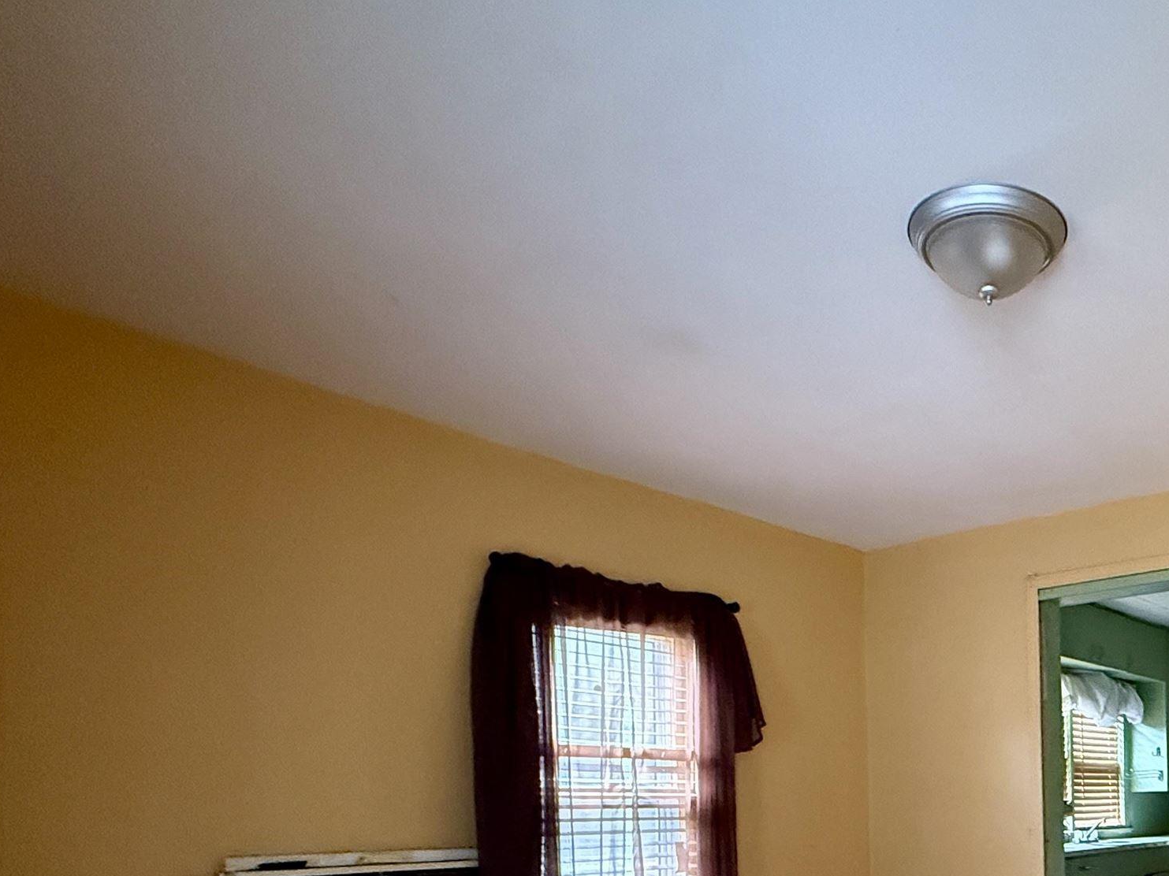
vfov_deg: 43.9
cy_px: 793
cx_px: 1051
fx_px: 979
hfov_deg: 53.9
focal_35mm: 29
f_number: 2.2
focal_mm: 2.22
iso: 1000
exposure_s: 1/60
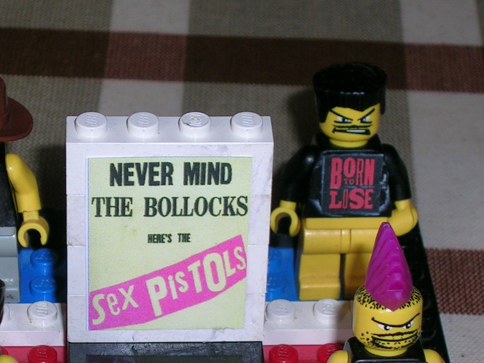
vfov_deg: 8.7
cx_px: 178
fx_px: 2377
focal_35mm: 170
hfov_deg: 11.6
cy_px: 258
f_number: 4.3
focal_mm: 13.6
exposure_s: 1/60.1
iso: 50
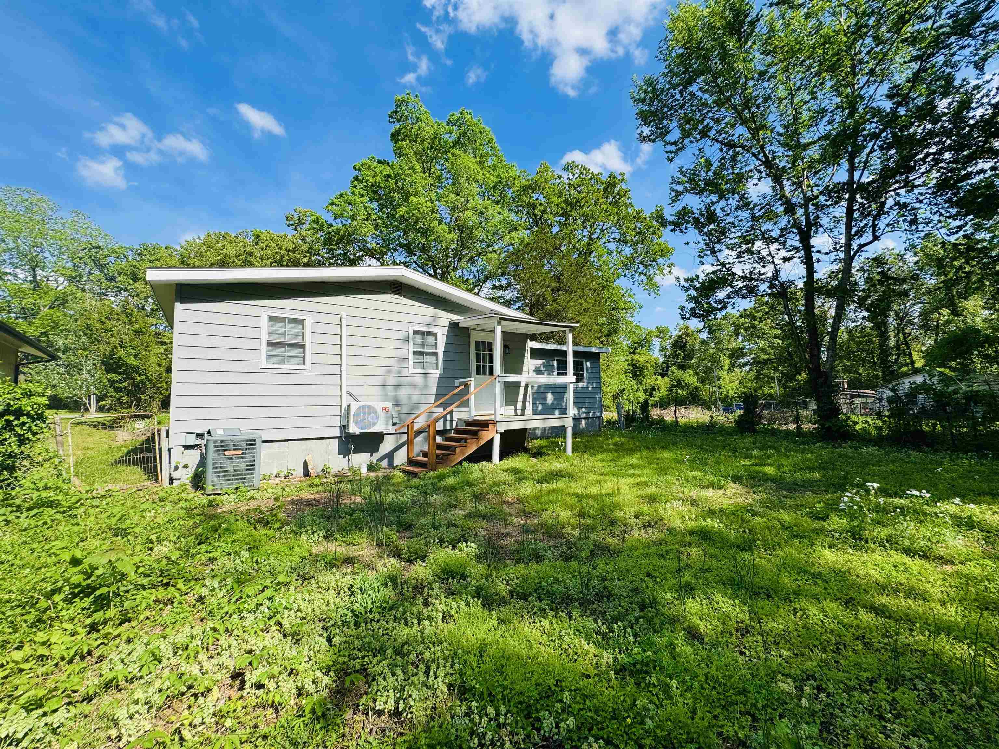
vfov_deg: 85.7
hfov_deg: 102.1
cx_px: 500
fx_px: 404
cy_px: 374
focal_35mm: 14
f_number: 2.2
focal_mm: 2.22
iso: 50
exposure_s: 1/1506
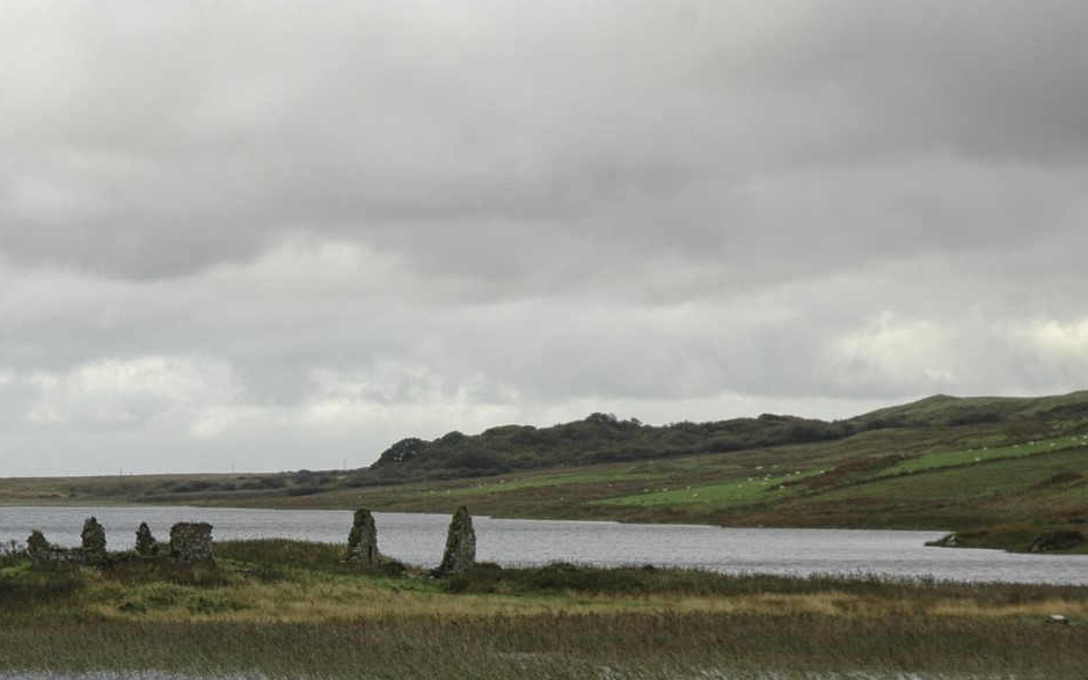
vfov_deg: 7.1
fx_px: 5486
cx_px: 195
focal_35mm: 185
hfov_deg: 11.3
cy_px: 584
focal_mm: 70
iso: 200
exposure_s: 1/200
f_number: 7.1
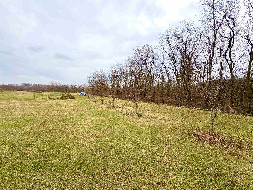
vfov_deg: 85.7
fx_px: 102
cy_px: 95
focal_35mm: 14
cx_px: 126
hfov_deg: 102.1
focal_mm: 2.22
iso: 40
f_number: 2.2
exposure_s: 1/707
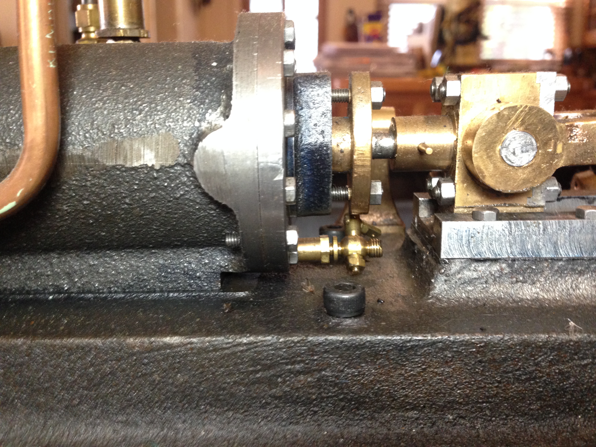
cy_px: 224
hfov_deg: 55.4
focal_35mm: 33
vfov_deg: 42.9
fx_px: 568
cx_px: 298
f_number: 2.4
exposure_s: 1/20
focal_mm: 4.12
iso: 250
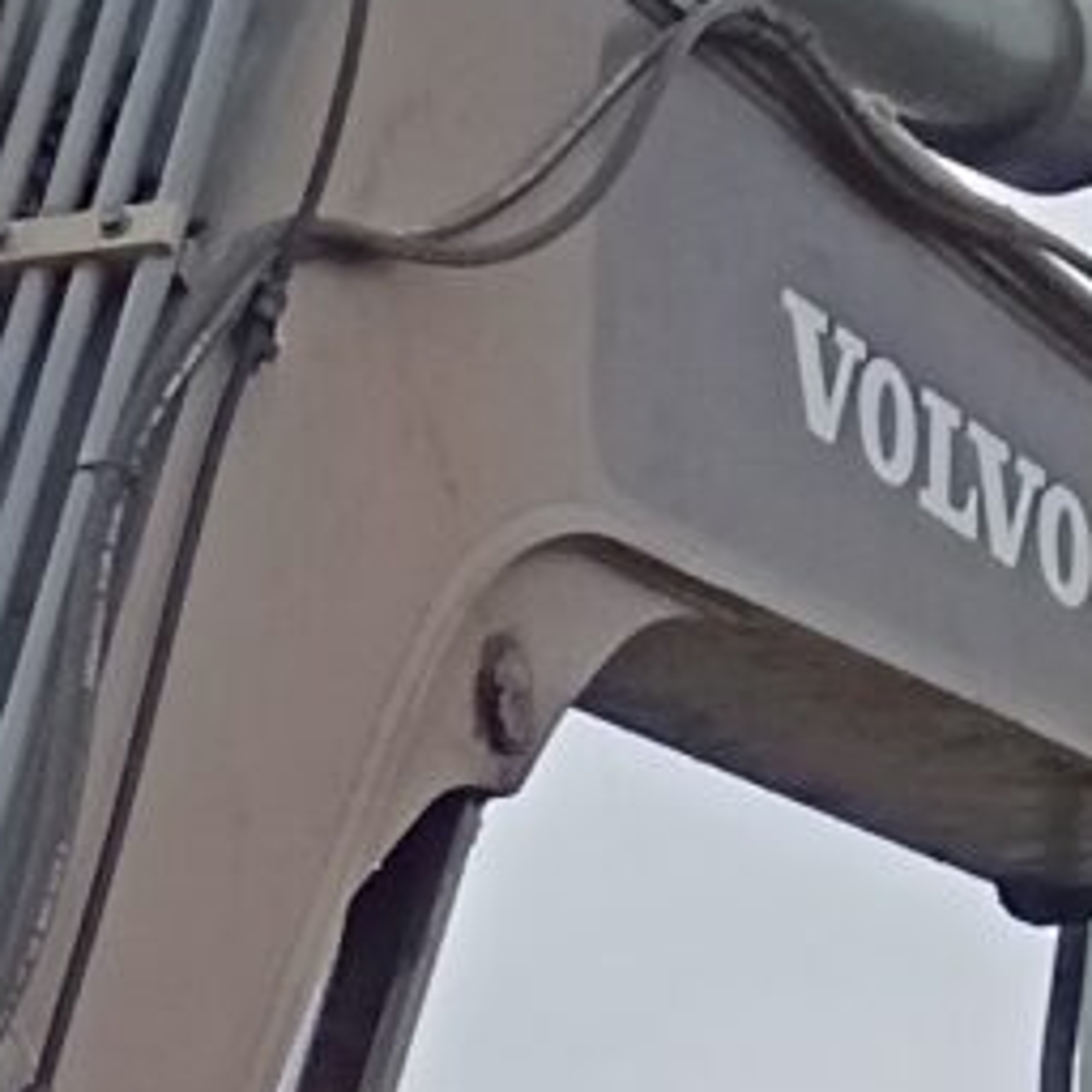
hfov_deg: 5.8
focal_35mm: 292
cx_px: -1583
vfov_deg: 5.6
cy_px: 3297
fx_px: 10422
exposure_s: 1/209
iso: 100
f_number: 1.9
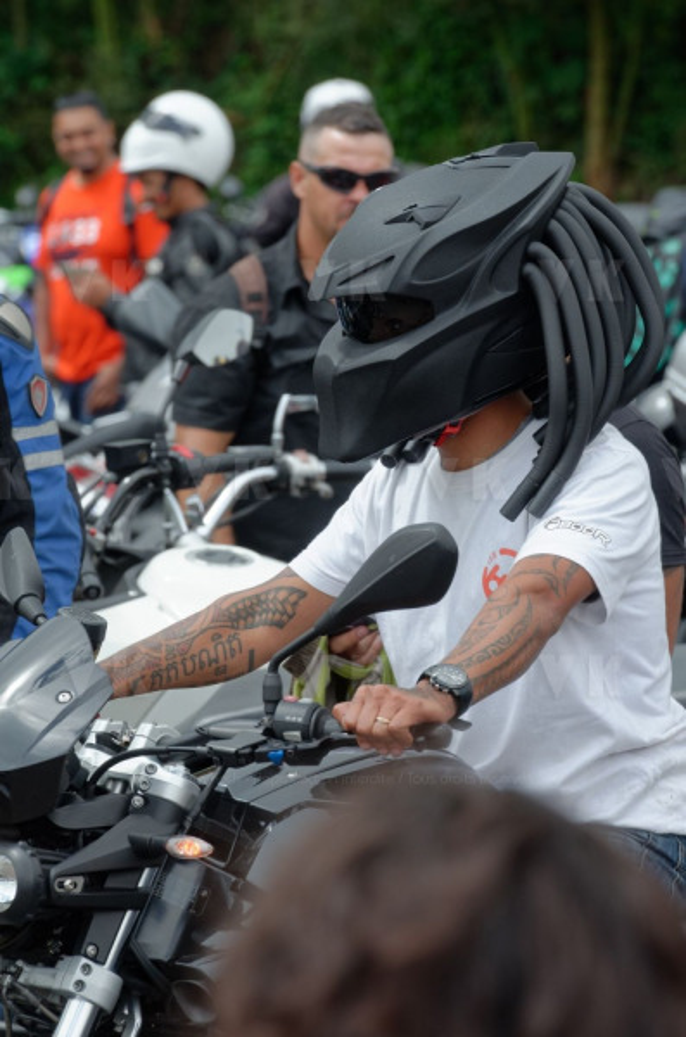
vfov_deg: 6.9
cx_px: 343
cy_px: 518
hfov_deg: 4.6
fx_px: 8619
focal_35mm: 300
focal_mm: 200
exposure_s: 1/320
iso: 200
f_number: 8
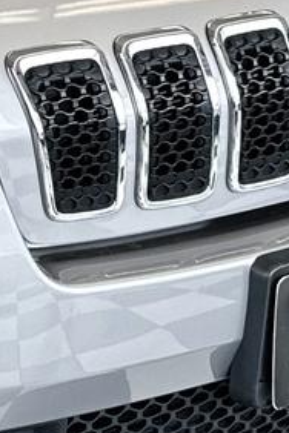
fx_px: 2047
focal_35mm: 170
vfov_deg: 11.9
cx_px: -298
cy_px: -35
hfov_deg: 7.7
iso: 50
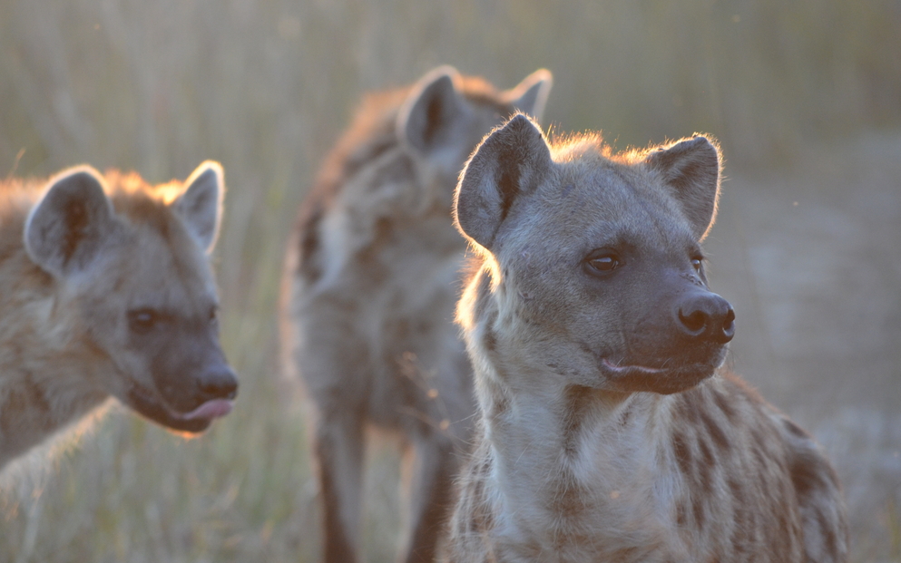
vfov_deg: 2.8
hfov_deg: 4.5
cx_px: 425
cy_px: 293
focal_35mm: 472
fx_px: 11592
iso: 800
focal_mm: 240
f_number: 5.3
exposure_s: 1/200
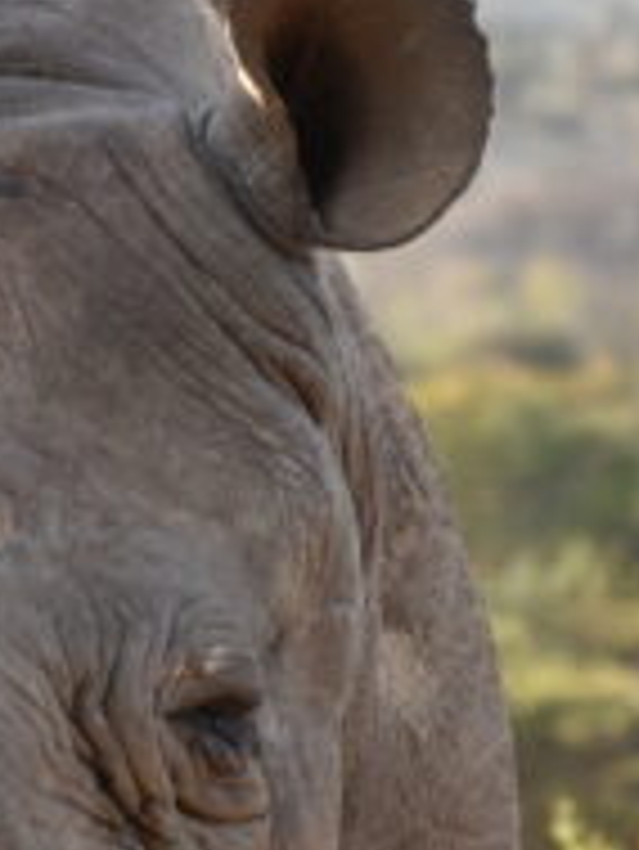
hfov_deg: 2.2
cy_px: 310
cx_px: -252
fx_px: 16693
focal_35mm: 679
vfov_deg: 2.9
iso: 200
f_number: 7.1
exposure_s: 1/125
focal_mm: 116
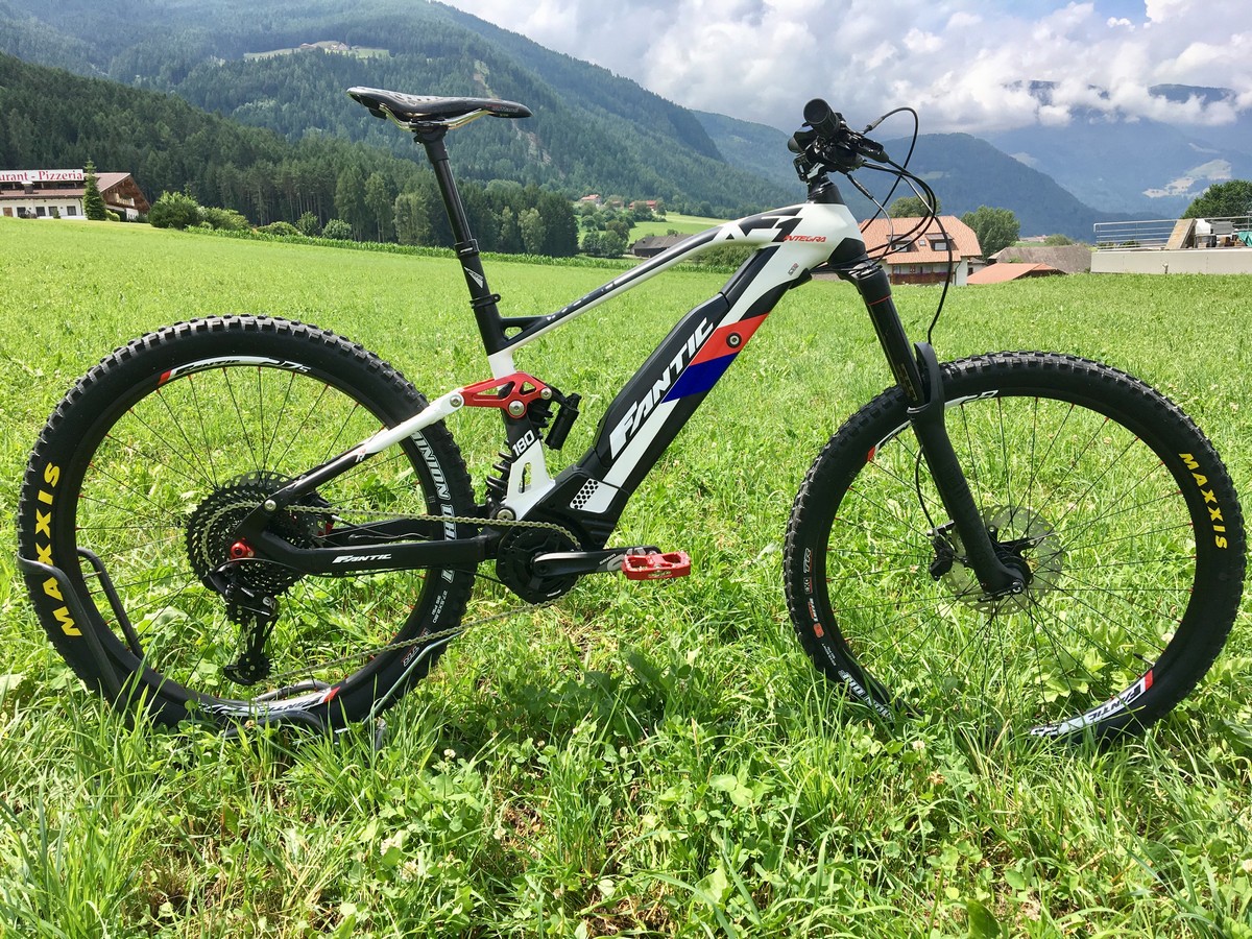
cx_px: 626
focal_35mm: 29
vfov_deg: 48.2
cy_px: 470
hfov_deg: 61.7
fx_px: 1049
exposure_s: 1/1304
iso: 25
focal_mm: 4.15
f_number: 2.2
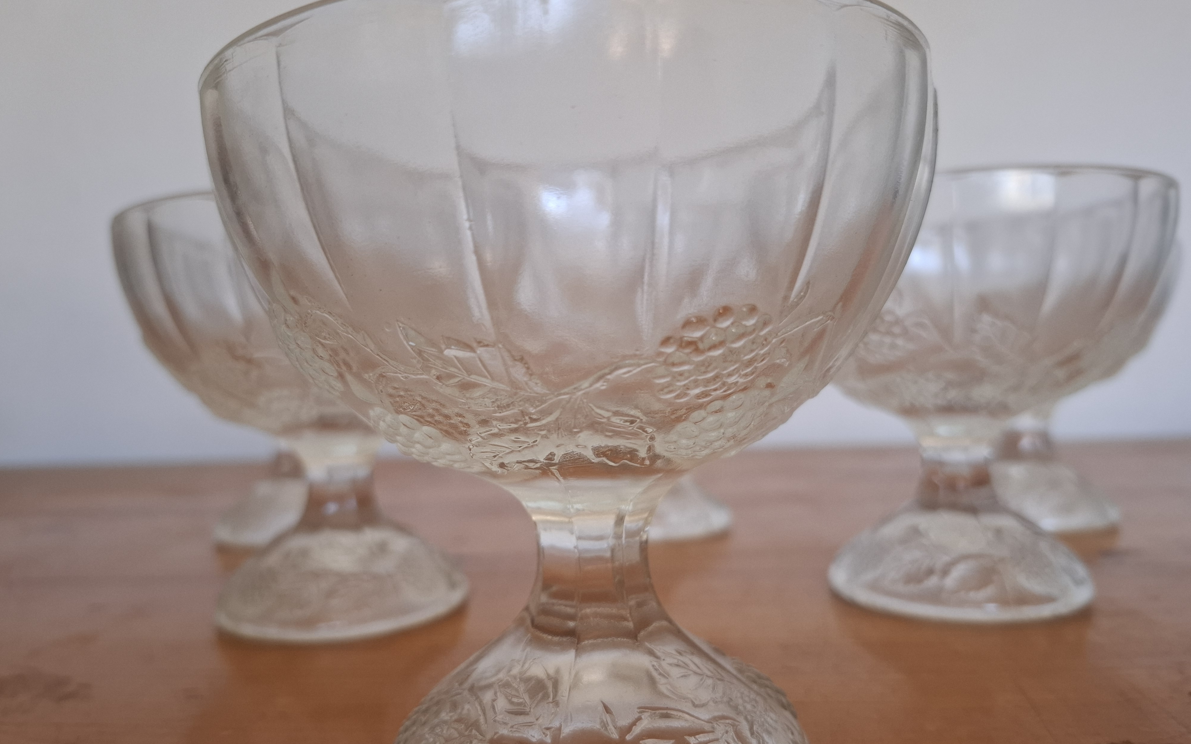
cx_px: 600
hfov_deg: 72.5
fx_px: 811
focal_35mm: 25
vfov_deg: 49.1
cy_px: 434
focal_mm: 5.54
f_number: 1.8
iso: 160
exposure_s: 1/100
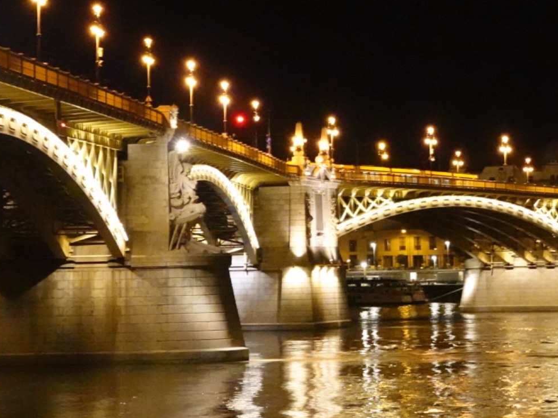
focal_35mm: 136
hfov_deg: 14.4
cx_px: 437
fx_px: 2192
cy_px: 93
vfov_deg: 10.9
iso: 6400
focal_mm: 24.84
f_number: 4
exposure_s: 1/20
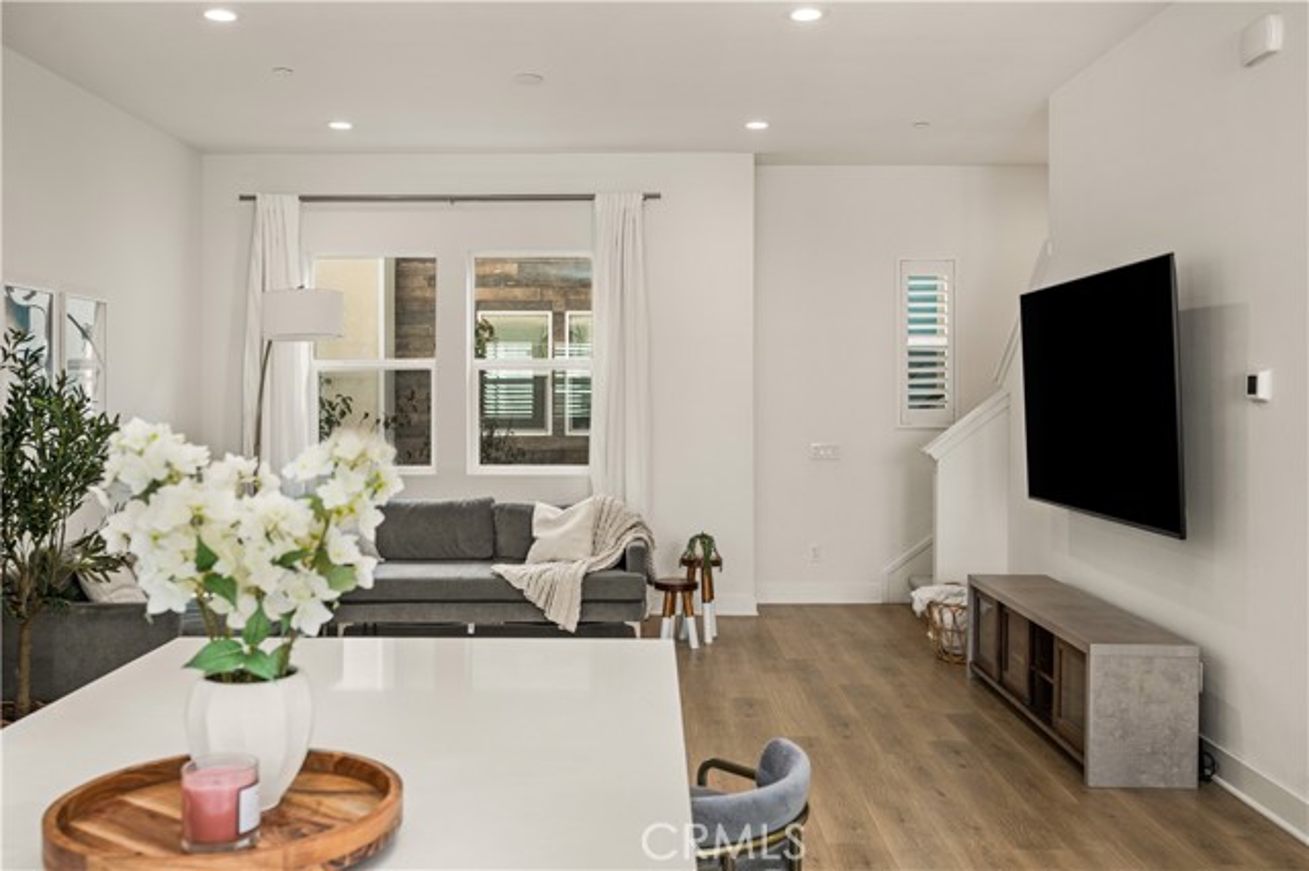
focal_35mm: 30
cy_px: 436
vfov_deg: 43.6
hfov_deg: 62.0
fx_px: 1090
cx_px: 654
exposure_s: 1/15
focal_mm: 30
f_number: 5.6
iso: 100
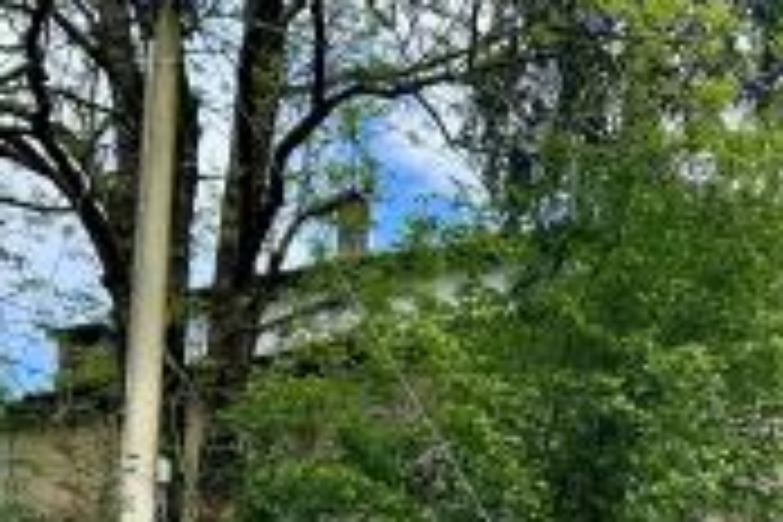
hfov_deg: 30.4
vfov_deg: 20.3
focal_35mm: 62
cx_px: 756
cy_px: 648
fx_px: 1348
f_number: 1.5
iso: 50
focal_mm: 5.7
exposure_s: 1/769
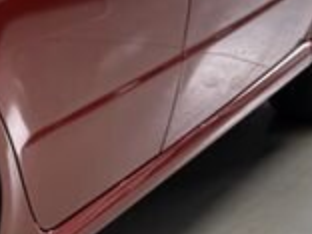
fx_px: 1424
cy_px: 30
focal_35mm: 158
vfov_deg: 9.4
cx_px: -312
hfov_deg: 11.3
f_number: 1.78
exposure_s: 1/60
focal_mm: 6.76
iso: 500
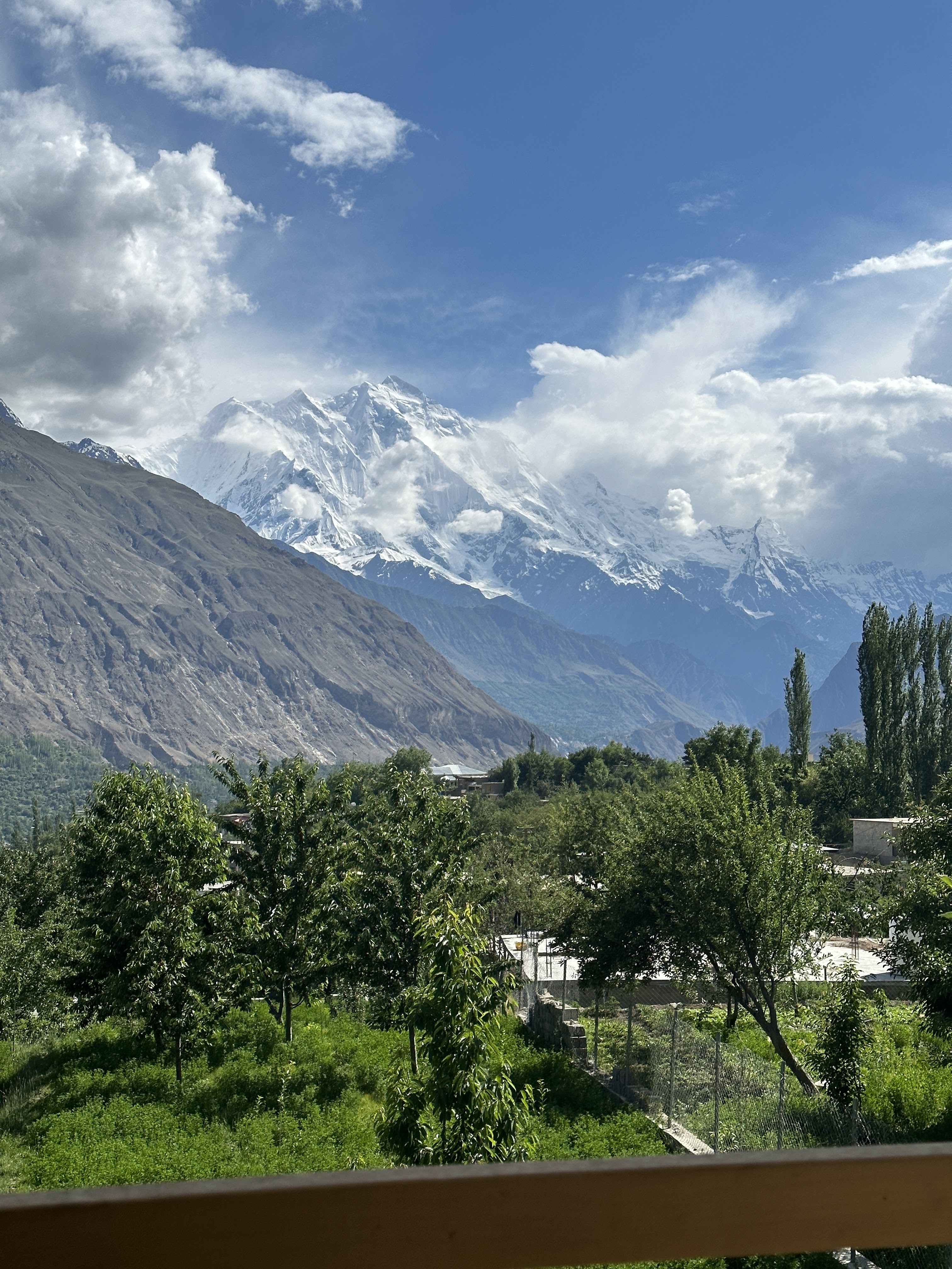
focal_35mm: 48
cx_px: 476
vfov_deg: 39.7
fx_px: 1760
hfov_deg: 30.3
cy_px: 634
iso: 64
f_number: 1.78
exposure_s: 1/8197
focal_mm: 6.86
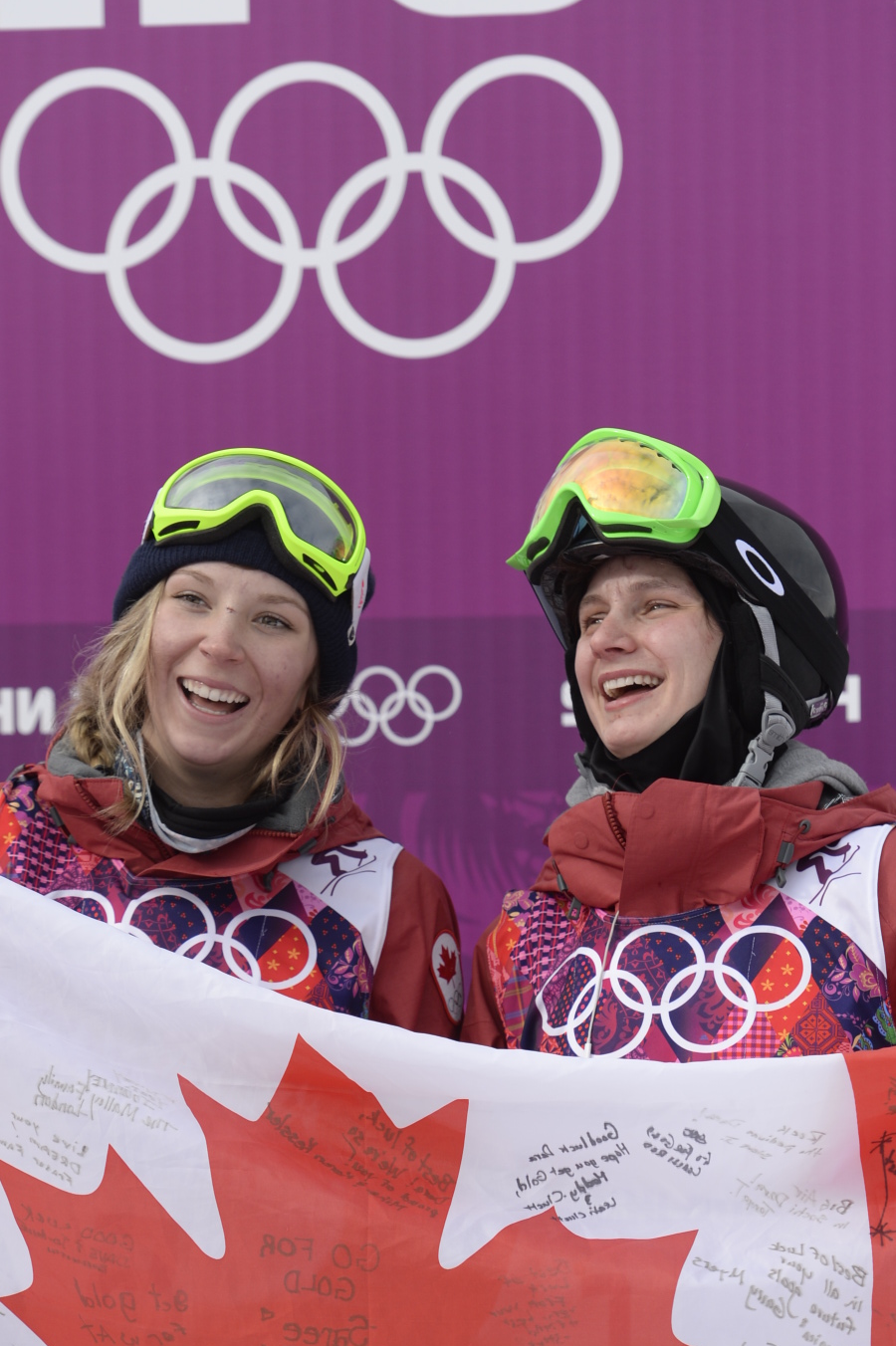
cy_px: 1047
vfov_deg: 8.4
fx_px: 9193
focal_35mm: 246
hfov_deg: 5.6
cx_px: 338
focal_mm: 135
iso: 200
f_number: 4.5
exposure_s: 1/1600
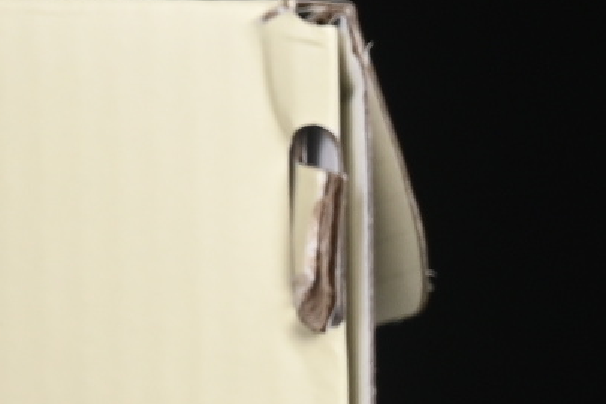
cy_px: 63
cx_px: -1175
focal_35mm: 515
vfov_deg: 2.7
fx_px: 8668
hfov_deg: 3.9
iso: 160
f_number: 8
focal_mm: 50
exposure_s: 1/80
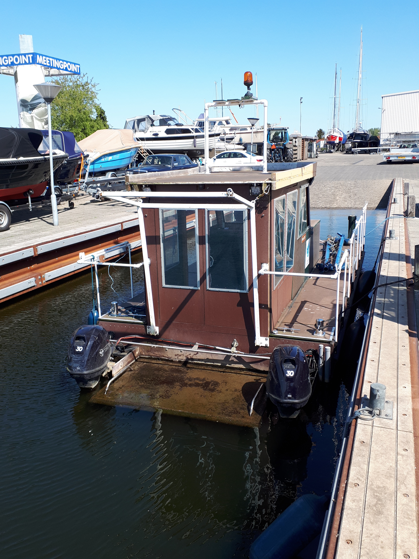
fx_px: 436
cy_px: 280
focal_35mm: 27
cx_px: 210
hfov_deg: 51.4
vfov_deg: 65.3
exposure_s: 1/796
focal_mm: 3.6
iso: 40
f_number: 1.9
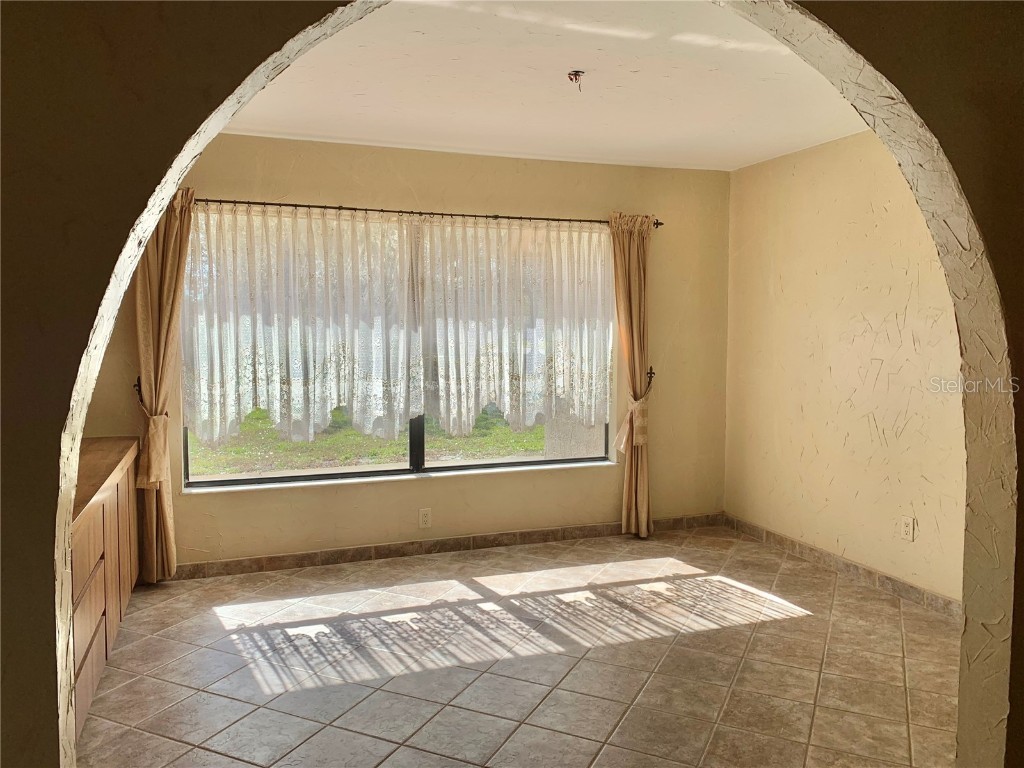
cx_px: 512
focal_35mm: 26
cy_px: 384
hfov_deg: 67.3
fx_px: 769
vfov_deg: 53.1
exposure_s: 1/555
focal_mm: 4.25
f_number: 1.8
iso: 25
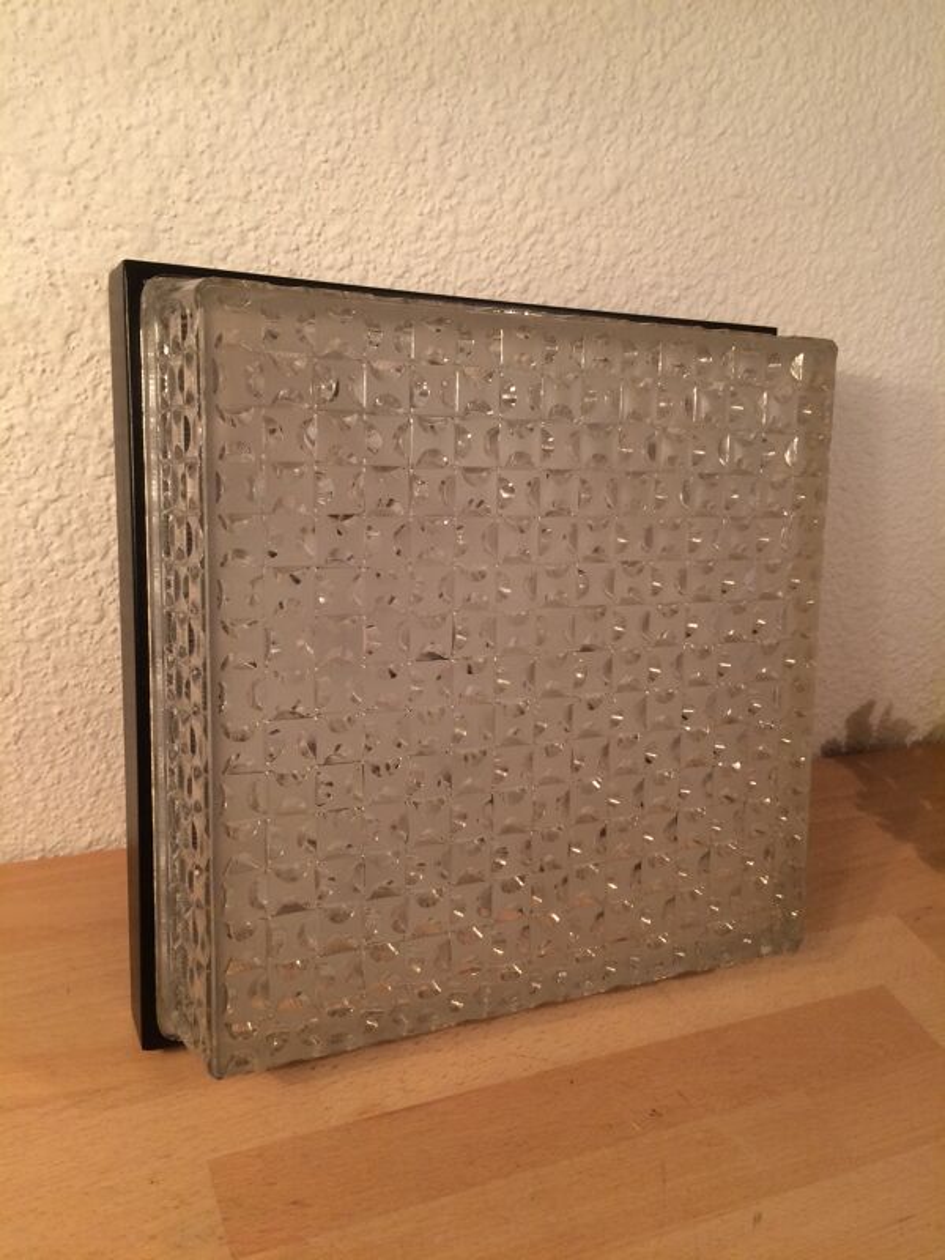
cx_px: 472
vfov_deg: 61.7
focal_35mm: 29
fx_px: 1056
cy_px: 630
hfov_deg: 48.2
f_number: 2.2
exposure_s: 1/33
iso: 50
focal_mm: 4.15
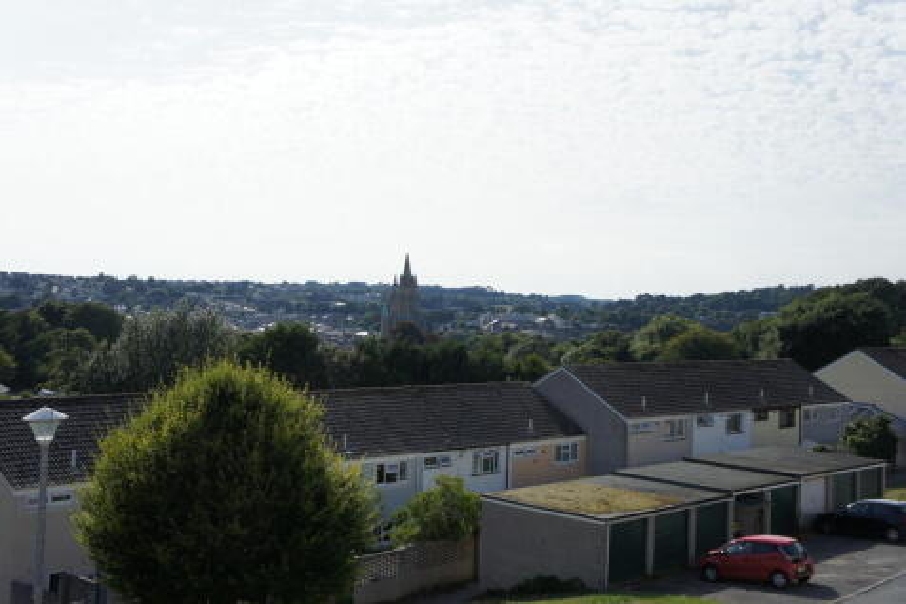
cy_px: 302
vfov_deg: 30.8
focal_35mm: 44
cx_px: 453
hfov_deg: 45.0
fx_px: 1094
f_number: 8
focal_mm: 29
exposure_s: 1/800
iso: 200
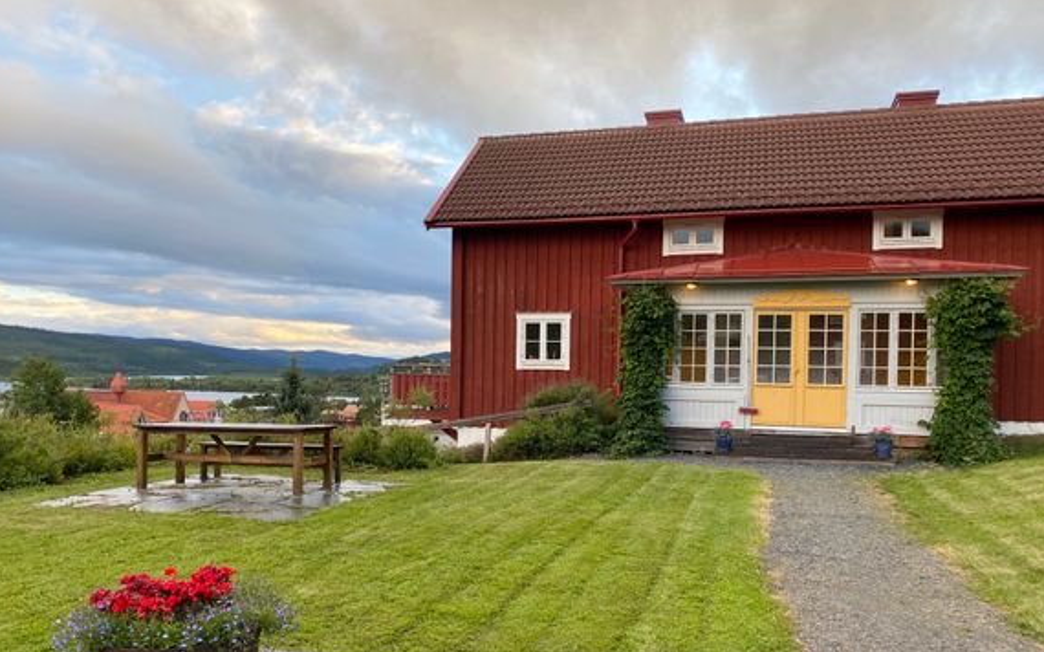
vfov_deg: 43.0
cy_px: 379
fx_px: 825
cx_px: 502
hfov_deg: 64.6
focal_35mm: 29
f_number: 1.8
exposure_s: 1/306
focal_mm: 4.25
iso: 32
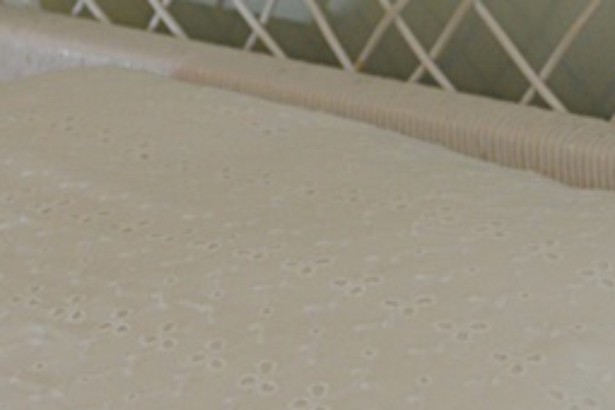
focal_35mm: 153
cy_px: -71
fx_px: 2614
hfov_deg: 13.3
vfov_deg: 8.9
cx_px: 579
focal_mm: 26
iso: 500
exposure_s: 1/60
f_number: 4
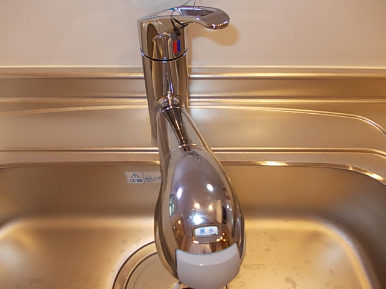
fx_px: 312
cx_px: 193
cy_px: 144
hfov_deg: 63.4
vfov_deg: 49.7
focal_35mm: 28
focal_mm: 4
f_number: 2.7
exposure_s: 1/25
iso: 100
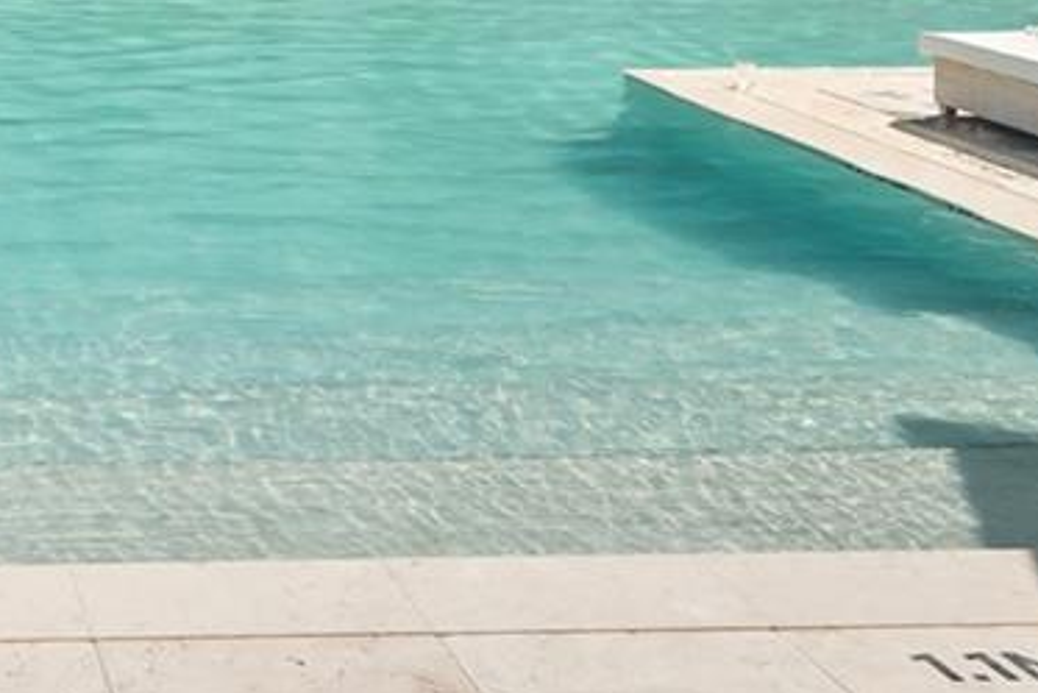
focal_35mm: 60
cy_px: -299
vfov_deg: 20.0
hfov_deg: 29.8
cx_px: -122
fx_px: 1731
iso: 250
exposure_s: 1/1000
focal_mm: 14
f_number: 7.1
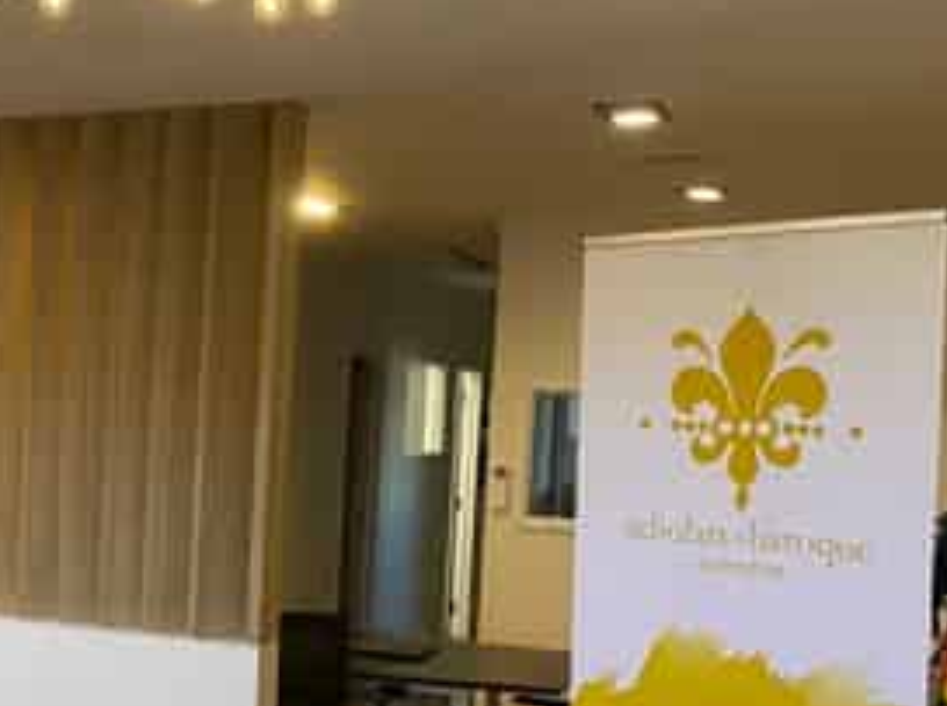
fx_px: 1720
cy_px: 506
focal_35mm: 63
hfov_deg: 28.0
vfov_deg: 23.0
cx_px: -104
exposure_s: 1/50
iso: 64
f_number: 1.8
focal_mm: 4.25
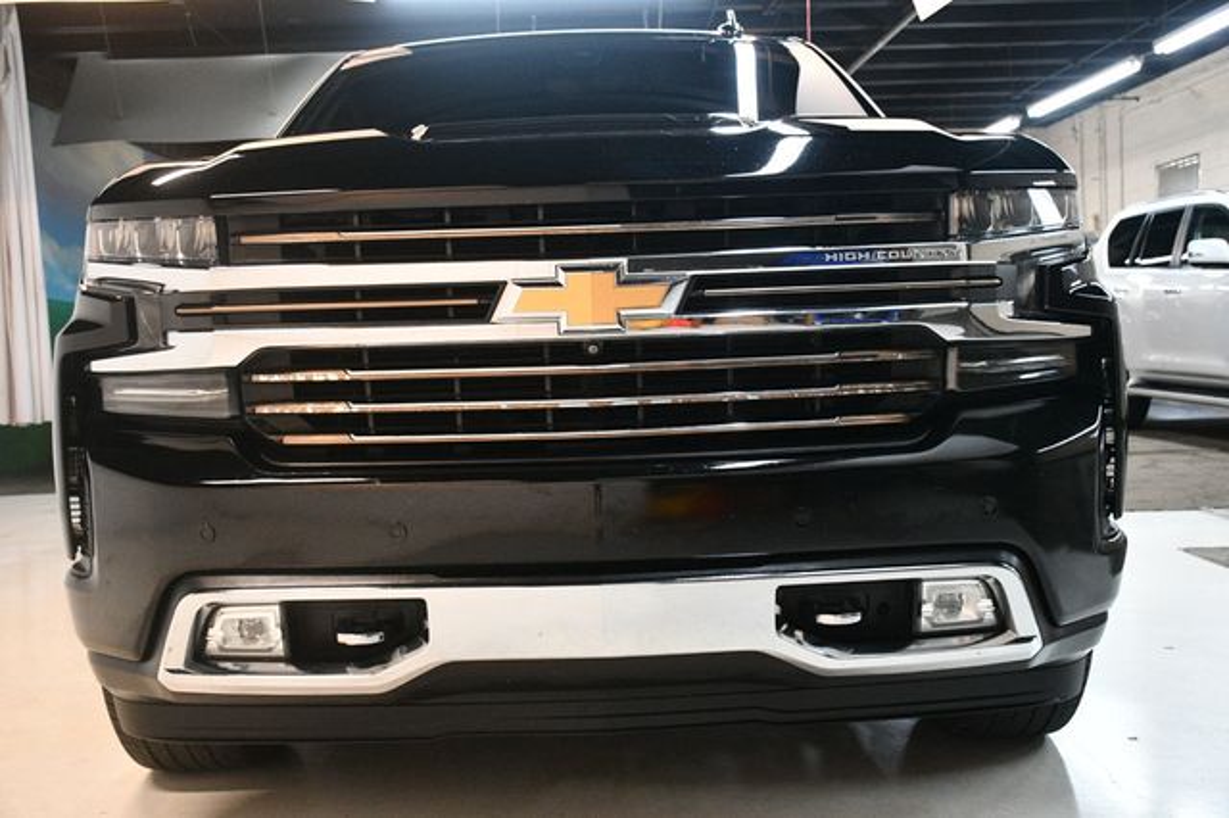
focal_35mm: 39
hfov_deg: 49.6
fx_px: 1331
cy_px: 409
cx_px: 614
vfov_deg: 34.2
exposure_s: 1/125
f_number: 3.8
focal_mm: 26
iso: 2800
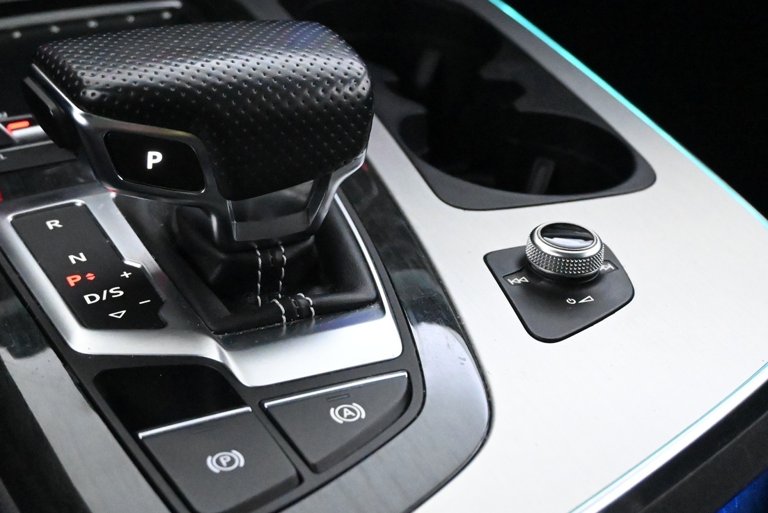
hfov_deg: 28.8
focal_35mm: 69
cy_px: 194
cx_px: 220
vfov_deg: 19.6
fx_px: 1480
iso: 14400
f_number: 5
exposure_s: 1/50
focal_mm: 31.5
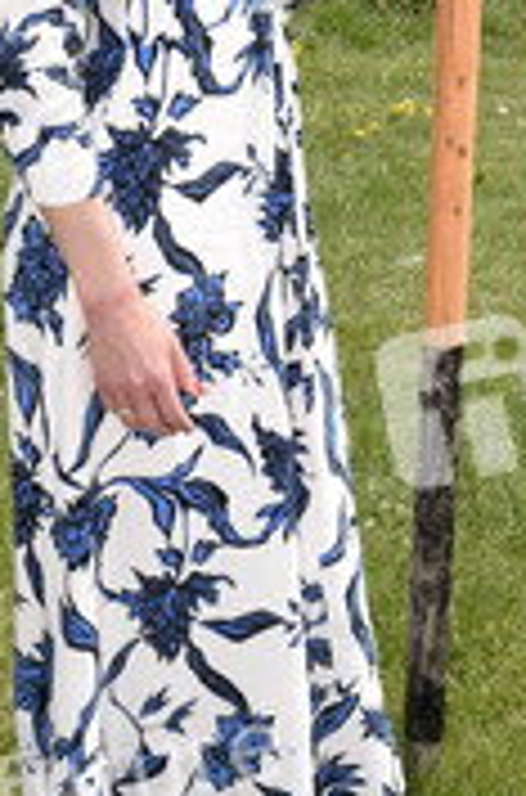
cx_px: 198
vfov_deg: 25.9
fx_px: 1697
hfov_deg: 17.6
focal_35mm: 77
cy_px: 157
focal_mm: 34
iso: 400
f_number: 14
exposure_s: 1/160
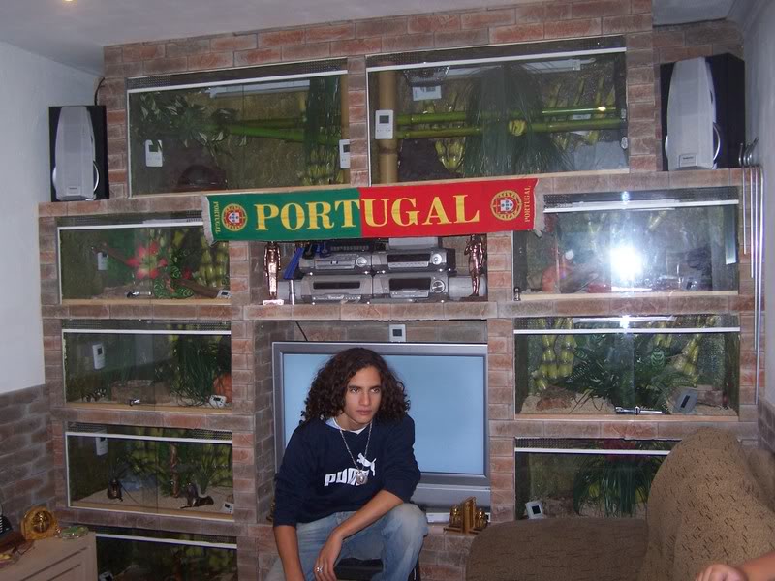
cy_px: 290
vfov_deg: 37.7
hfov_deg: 49.0
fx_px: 851
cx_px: 388
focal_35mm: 38
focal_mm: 6.3
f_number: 2.8
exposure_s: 1/60
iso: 140
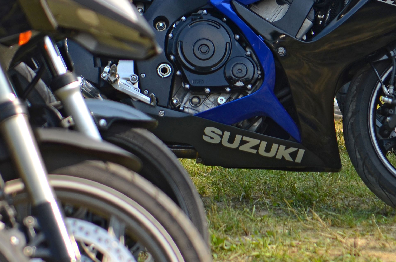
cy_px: 52
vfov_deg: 3.6
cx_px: 282
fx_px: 4117
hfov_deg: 5.5
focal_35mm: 375
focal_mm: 120
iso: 100
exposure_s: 1/640
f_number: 4
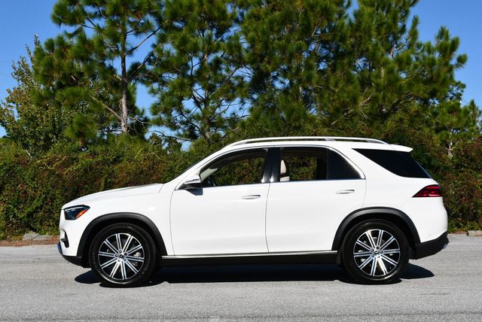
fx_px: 750
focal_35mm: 56
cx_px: 241
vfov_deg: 24.2
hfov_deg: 35.6
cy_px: 161
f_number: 10
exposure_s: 1/400
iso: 100
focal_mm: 28
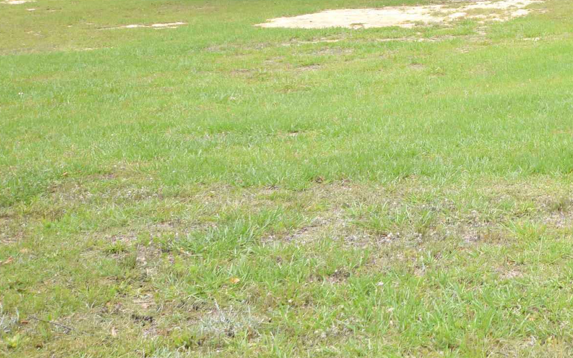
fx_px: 1218
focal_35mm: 78
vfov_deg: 16.6
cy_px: 67
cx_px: 685
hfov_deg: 24.1
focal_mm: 20
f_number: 8
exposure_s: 1/320
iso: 200
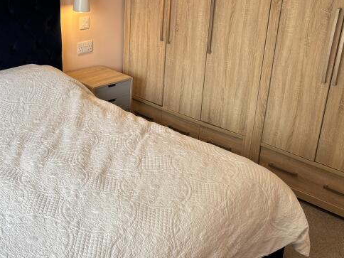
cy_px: 178
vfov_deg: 26.4
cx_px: 100
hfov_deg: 34.4
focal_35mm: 55
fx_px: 547
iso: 32
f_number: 1.6
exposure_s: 1/118
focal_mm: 5.96
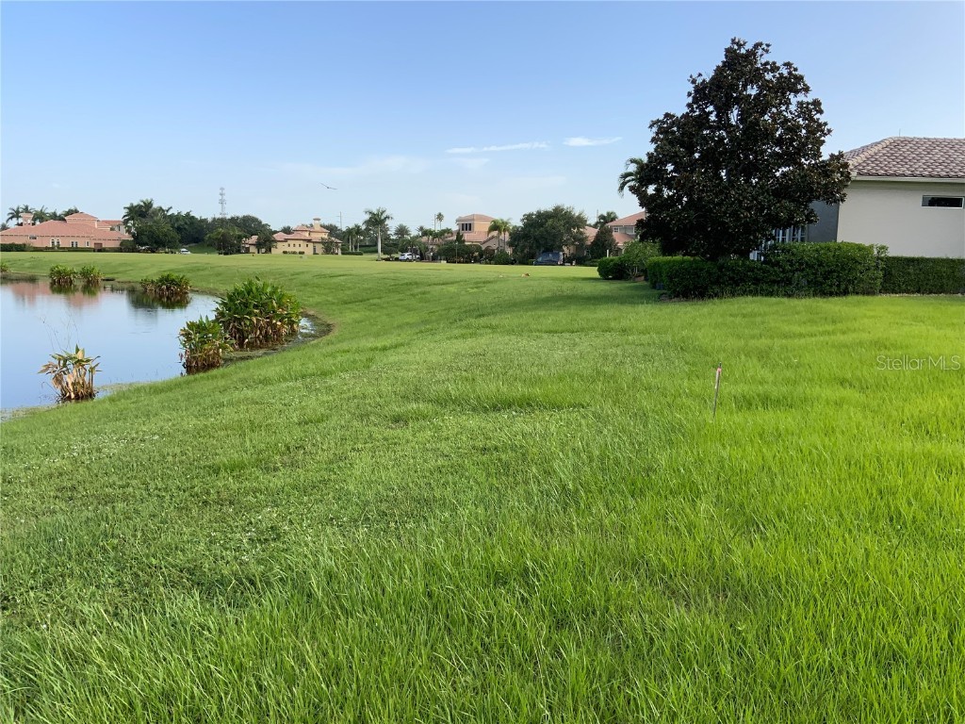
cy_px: 362
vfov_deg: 48.2
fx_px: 808
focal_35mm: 29
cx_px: 482
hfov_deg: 61.7
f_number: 1.8
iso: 16
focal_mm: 3
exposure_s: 1/719
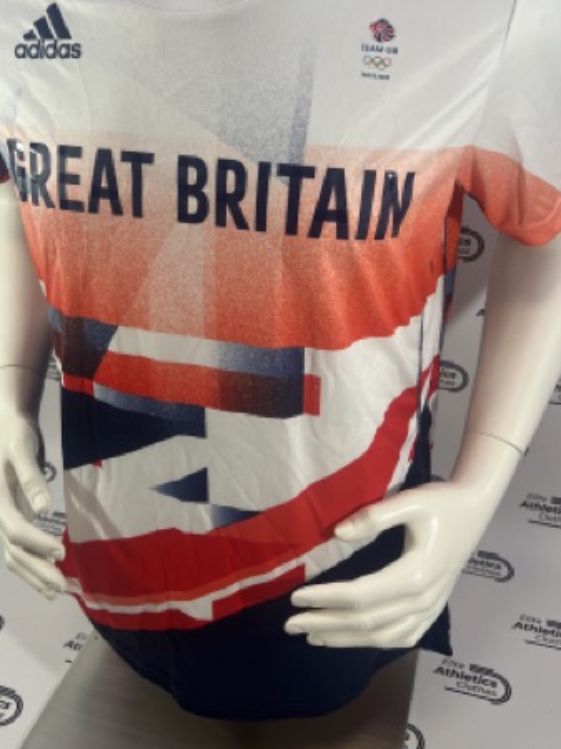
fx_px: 800
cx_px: 235
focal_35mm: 37
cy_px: 255
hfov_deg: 38.5
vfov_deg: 49.4
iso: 40
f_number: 1.5
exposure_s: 1/197
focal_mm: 5.7
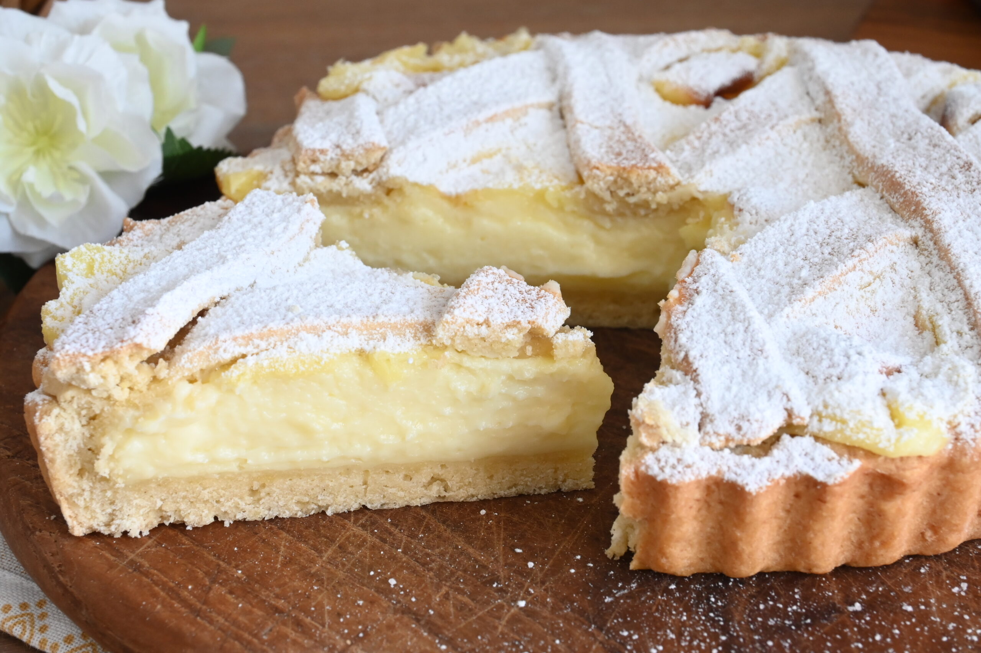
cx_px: 490
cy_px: 326
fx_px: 1797
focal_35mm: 66
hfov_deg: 30.5
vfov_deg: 20.6
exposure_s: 1/8
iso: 800
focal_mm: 44
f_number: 10
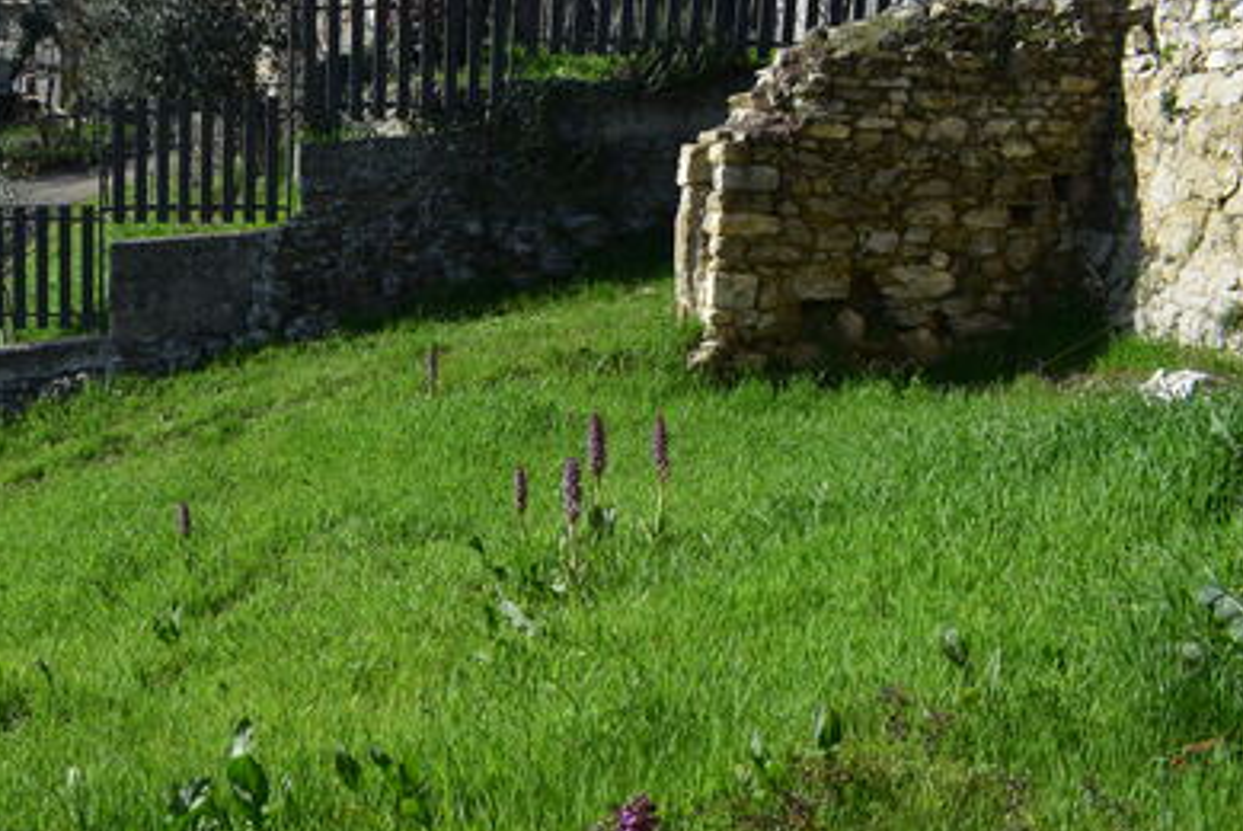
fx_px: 1797
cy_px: 566
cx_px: 58
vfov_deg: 25.9
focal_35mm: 52
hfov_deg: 35.3
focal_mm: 18
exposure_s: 1/500
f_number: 11
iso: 400
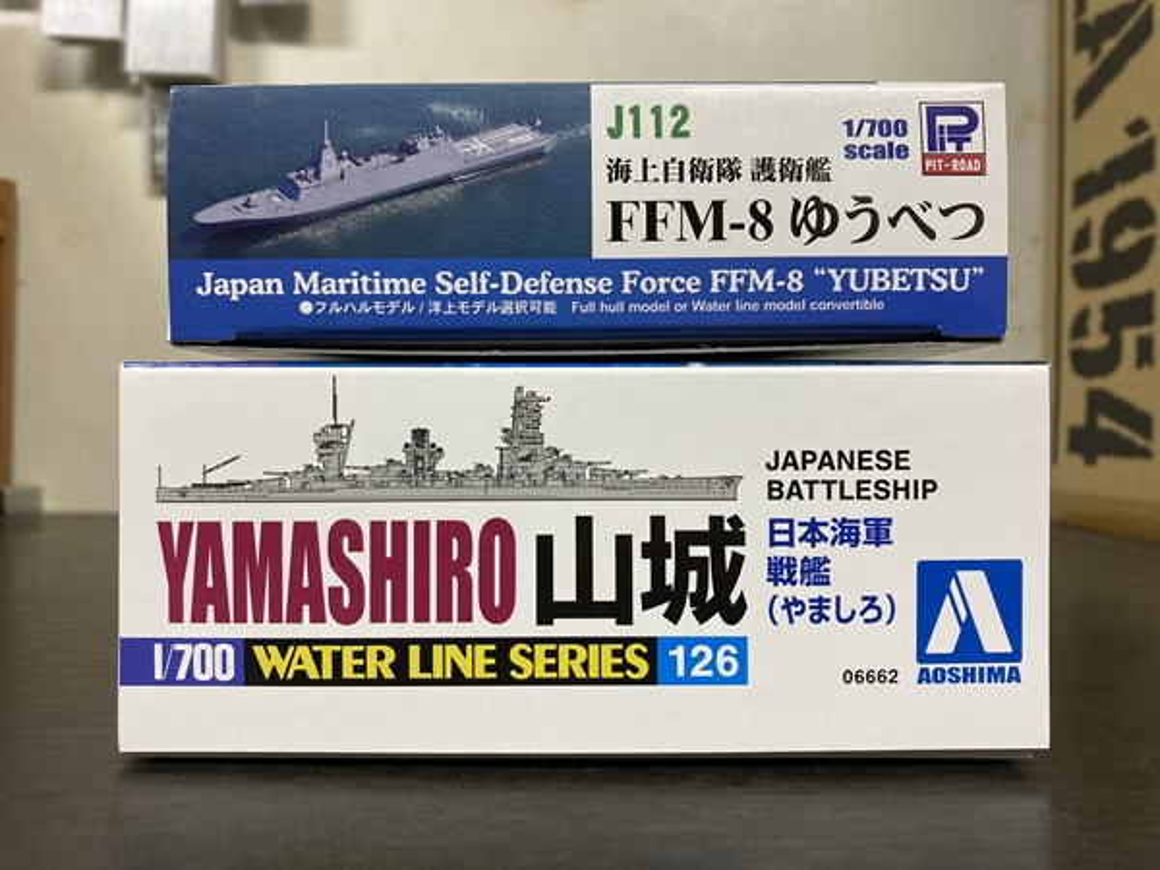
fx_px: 938
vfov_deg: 49.7
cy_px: 435
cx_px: 580
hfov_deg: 63.4
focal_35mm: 28
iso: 125
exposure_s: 1/60
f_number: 1.8
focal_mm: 3.99
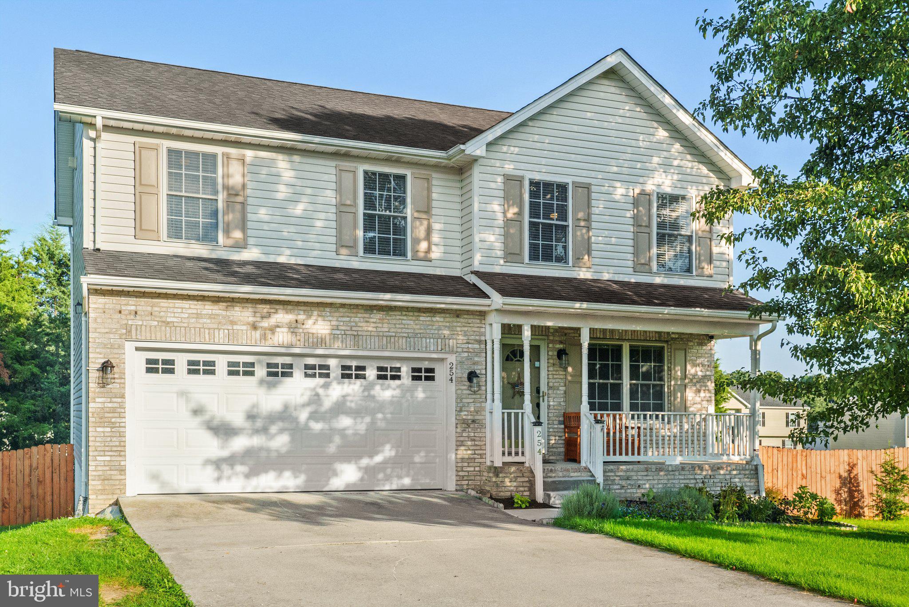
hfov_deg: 53.1
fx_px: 909
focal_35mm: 36
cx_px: 454
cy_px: 304
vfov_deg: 36.9
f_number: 8
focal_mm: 36
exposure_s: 1/200
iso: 640
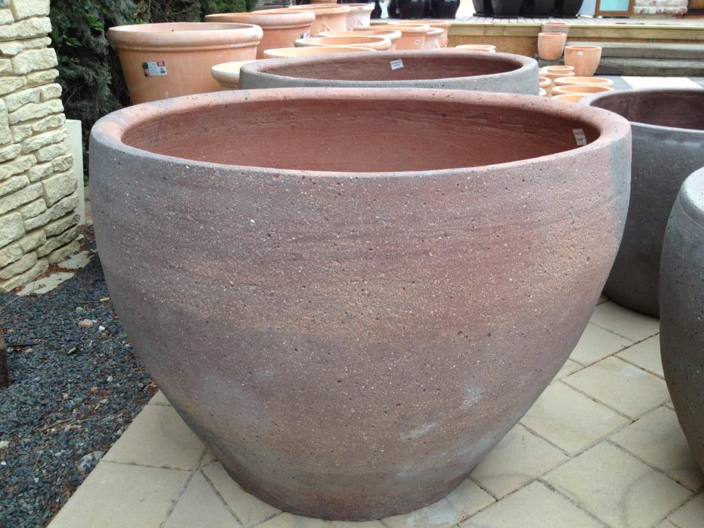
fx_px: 712
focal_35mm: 35
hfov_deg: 52.6
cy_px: 264
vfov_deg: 40.7
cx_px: 352
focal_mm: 4.28
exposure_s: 1/147
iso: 50
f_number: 2.4
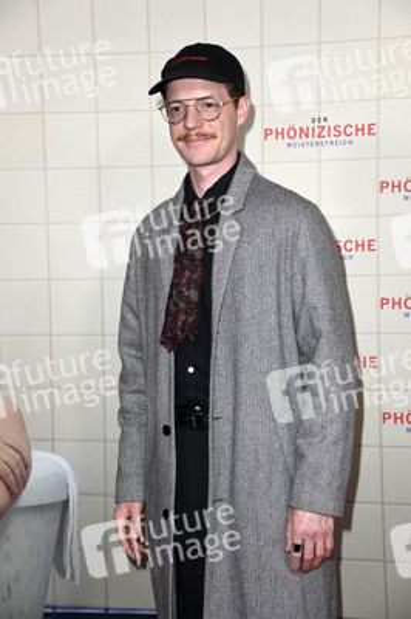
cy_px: 310
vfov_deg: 24.8
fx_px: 1407
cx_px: 206
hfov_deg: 16.6
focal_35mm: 82
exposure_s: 1/250
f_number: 5.6
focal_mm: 82
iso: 800
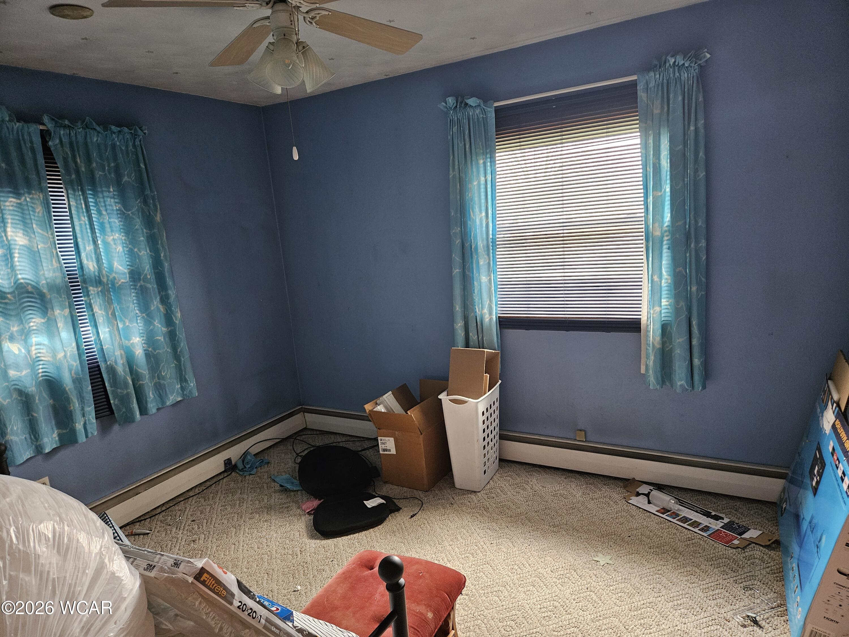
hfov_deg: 73.9
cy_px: 318
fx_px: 564
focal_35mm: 23
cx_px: 424
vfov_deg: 58.9
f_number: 1.8
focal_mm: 5.4
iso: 640
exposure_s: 1/60
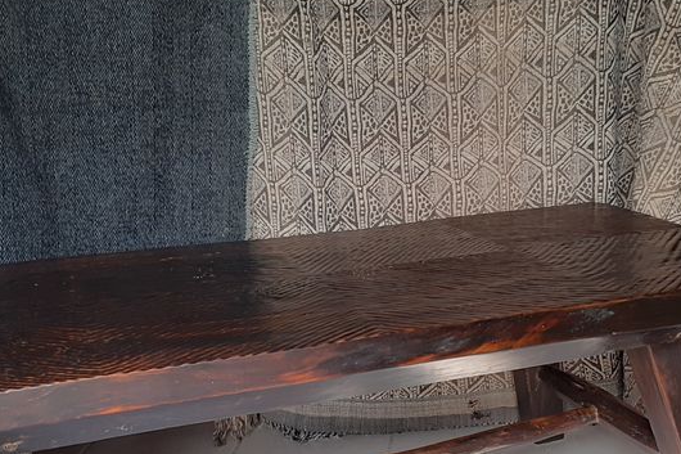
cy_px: 322
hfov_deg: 37.5
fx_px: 1002
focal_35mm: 53
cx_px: 352
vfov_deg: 25.3
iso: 50
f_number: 1.9
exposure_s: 1/100
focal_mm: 3.6
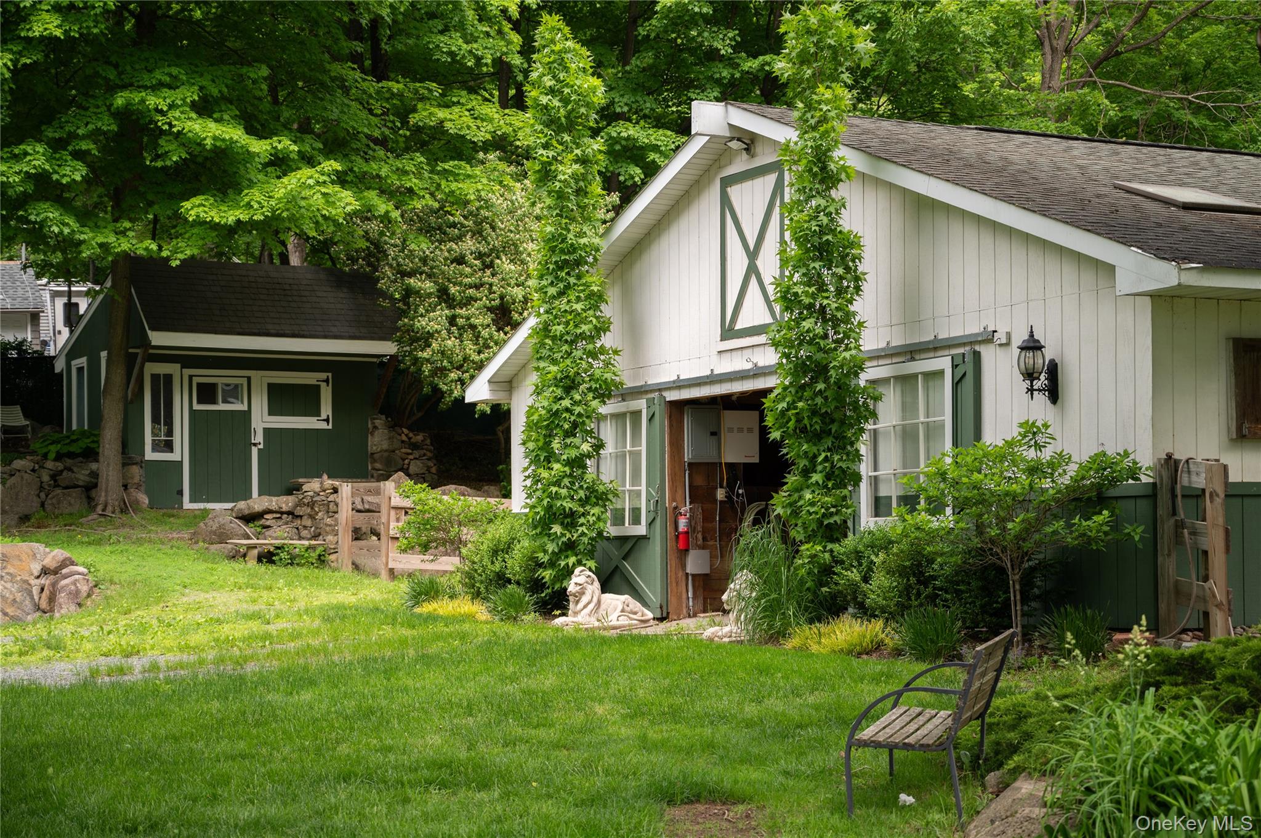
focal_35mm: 59
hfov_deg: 34.0
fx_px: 2065
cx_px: 630
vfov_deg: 23.0
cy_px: 419
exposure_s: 1/250
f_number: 4
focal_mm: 59
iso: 100
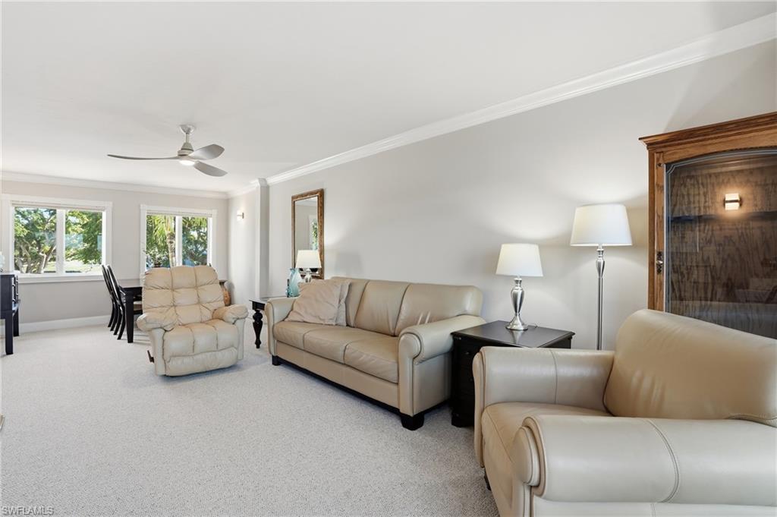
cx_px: 388
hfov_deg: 96.8
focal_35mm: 16
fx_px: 345
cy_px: 258
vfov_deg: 73.7
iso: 400
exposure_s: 1/60
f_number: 9
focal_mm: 16
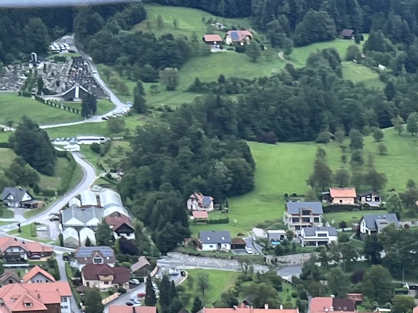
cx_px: 525
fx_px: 1715
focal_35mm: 142
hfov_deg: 13.4
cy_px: 825
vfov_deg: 9.1
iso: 40
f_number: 1.5
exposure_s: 1/163
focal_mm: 5.7
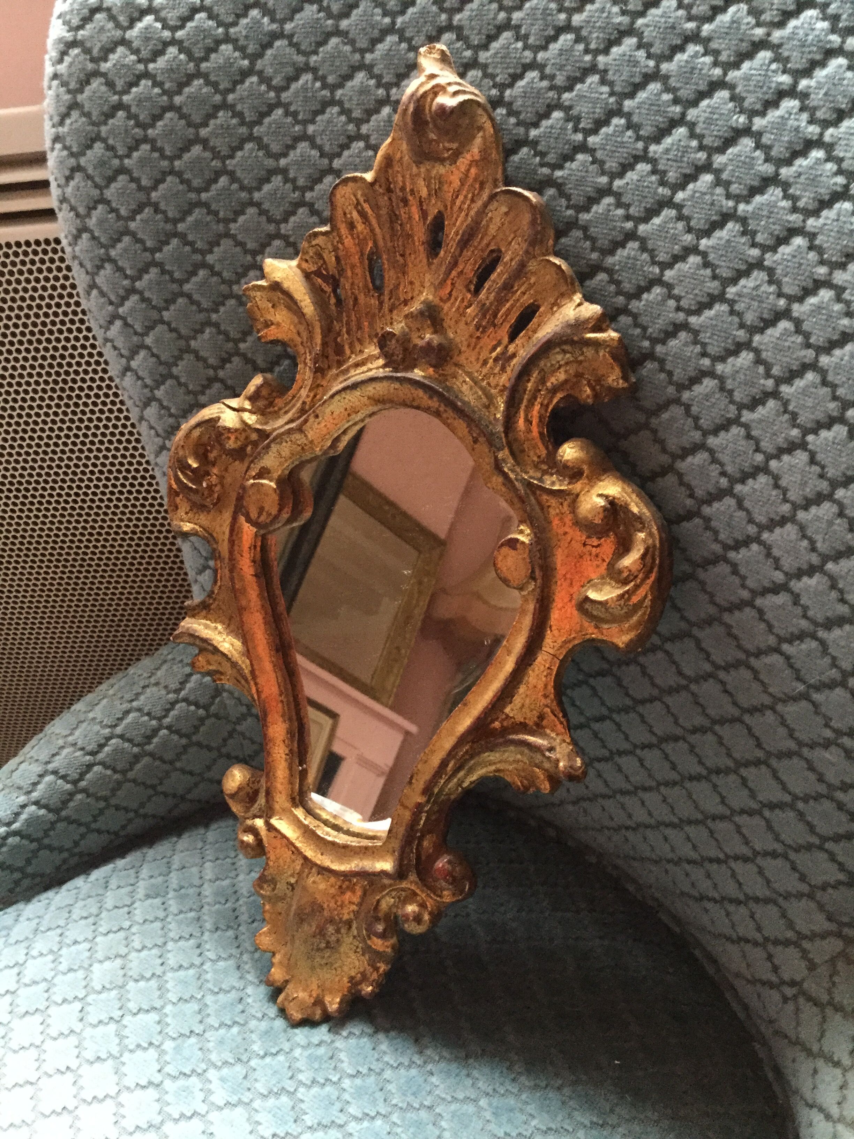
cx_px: 427
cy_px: 570
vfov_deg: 58.4
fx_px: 1020
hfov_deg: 45.4
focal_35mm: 31
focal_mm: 3.3
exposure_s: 1/25
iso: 200
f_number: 2.4
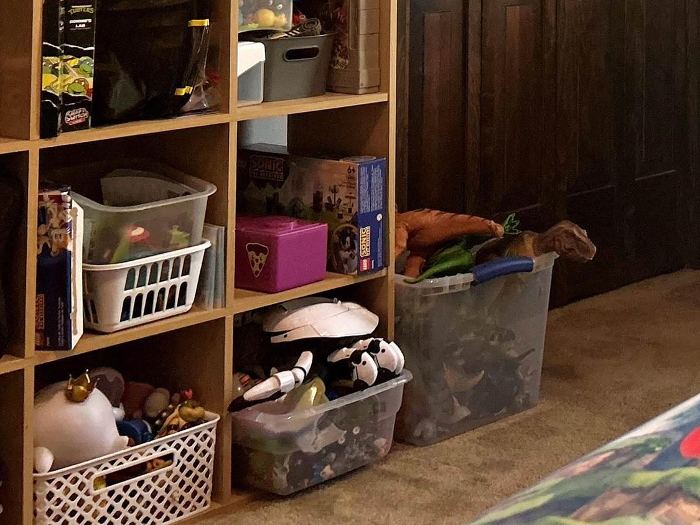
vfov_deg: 18.9
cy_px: -191
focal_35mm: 71
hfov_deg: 24.6
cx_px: 859
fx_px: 1436
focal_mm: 5.7
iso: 80
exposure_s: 1/60
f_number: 1.5
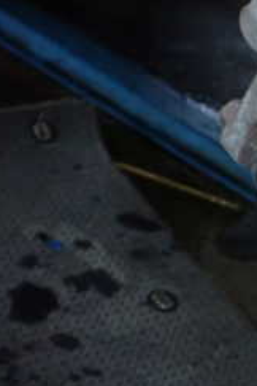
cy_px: 102
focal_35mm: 77
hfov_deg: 15.3
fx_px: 824
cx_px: 460
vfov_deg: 26.0
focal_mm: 5.4
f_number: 6.3
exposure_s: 1/30
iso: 800
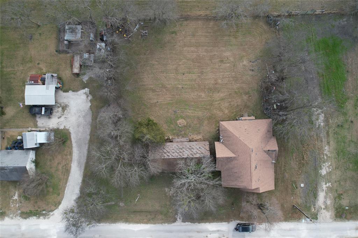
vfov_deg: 57.2
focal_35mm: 22
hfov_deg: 78.6
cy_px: 119
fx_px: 219
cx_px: 179
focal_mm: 8.38
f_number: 2.8
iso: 100
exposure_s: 1/500
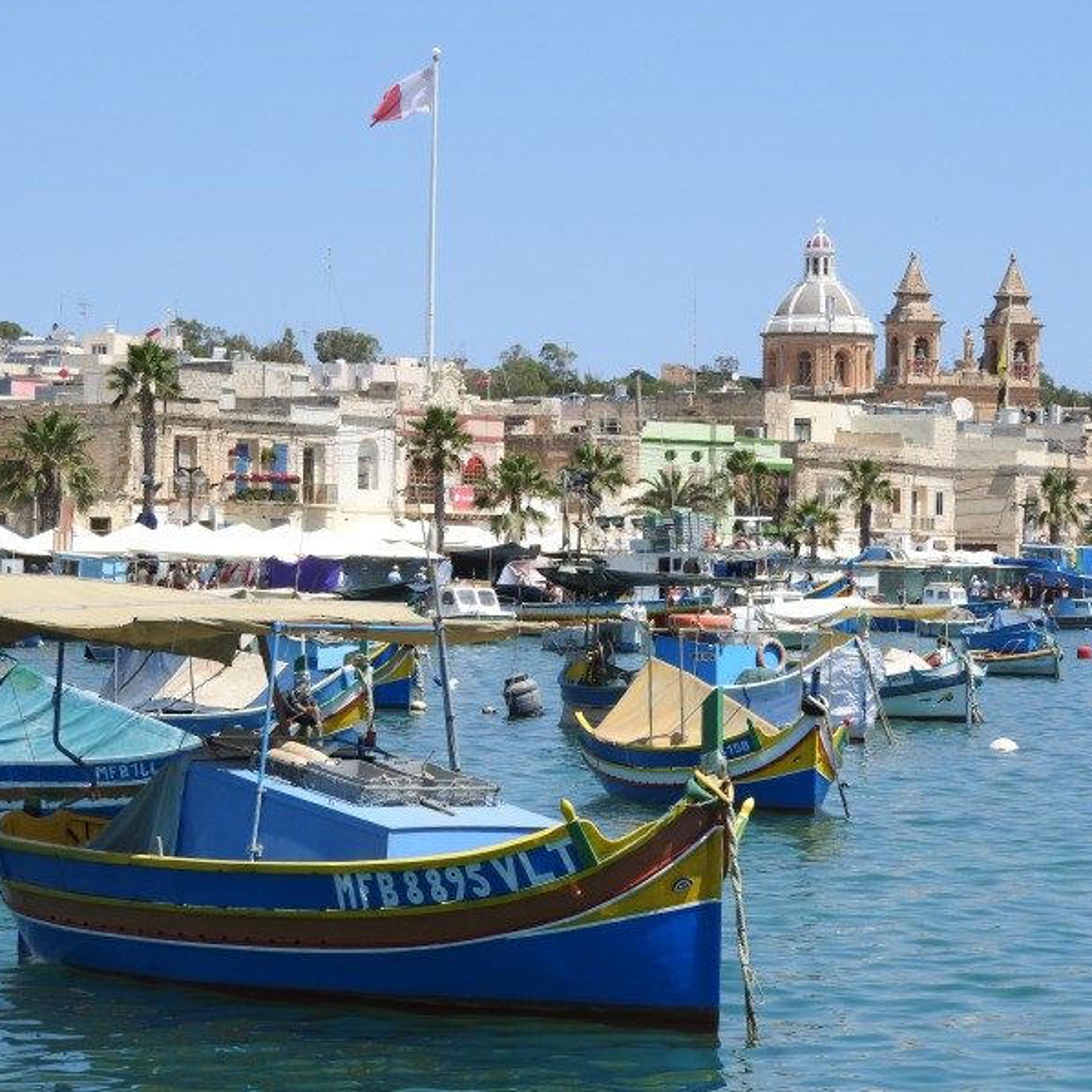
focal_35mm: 136
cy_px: 546
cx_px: 579
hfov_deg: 12.8
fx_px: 4854
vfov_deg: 12.8
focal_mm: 20.6
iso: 100
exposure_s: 1/800
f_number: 5
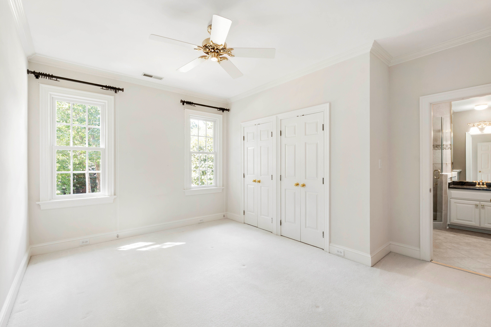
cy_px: 164
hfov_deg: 100.4
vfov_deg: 77.3
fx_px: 205
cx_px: 246
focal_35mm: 15
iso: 100
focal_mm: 10
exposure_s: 1/1.25
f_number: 8
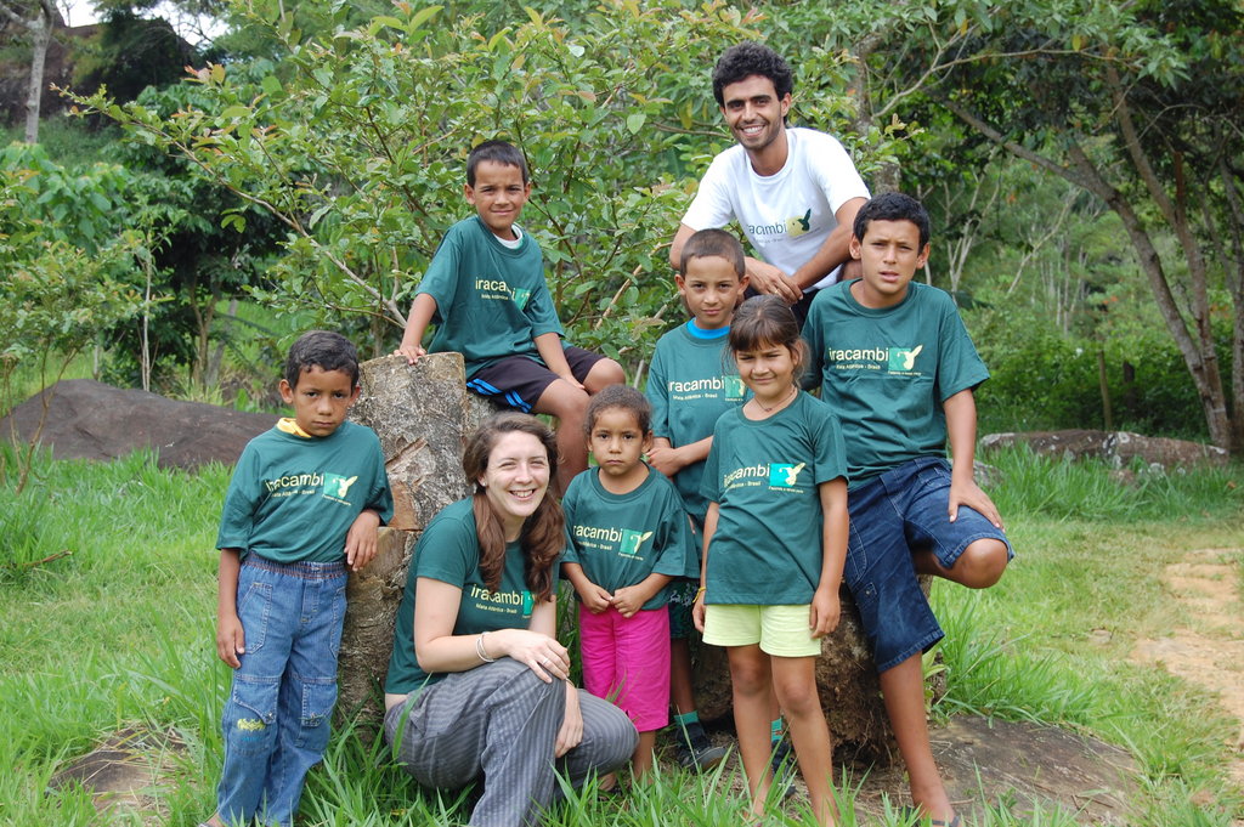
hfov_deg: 29.3
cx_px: 622
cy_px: 414
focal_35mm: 69
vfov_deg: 19.7
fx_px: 2382
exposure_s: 1/160
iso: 200
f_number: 6.3
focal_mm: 46
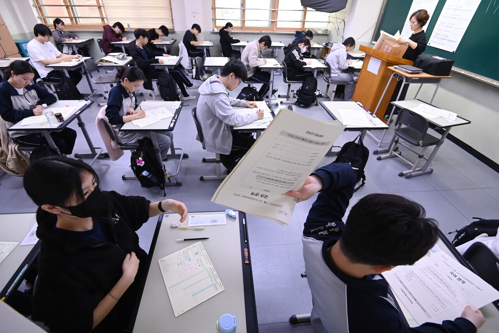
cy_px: 166
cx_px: 250
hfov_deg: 96.7
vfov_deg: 73.7
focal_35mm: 16
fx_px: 222
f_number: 4
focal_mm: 16
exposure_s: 1/200
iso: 2500
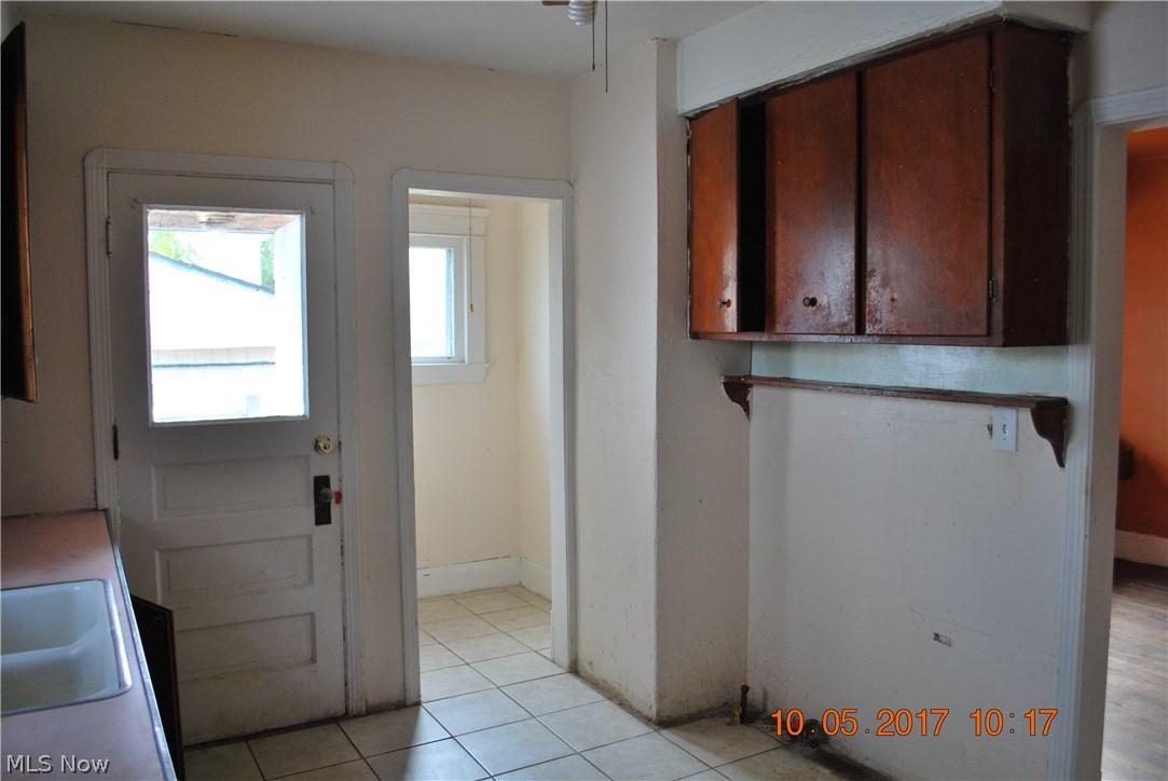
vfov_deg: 48.0
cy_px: 390
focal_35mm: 27
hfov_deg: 67.3
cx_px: 584
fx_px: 877
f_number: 4
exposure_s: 1/60
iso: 200
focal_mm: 18
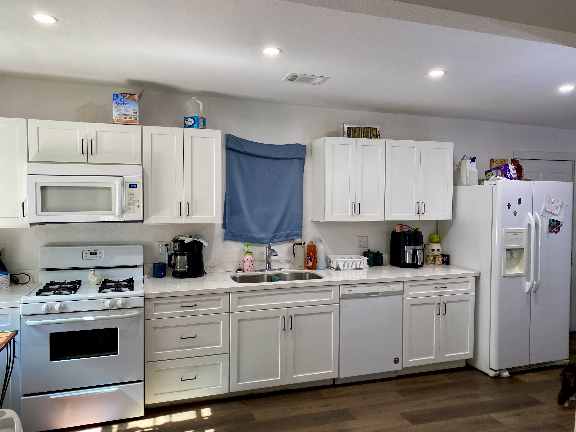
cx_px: 288
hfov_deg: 67.3
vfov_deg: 53.1
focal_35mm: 26
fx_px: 433
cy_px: 216
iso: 100
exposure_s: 1/120
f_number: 1.8
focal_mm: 4.25
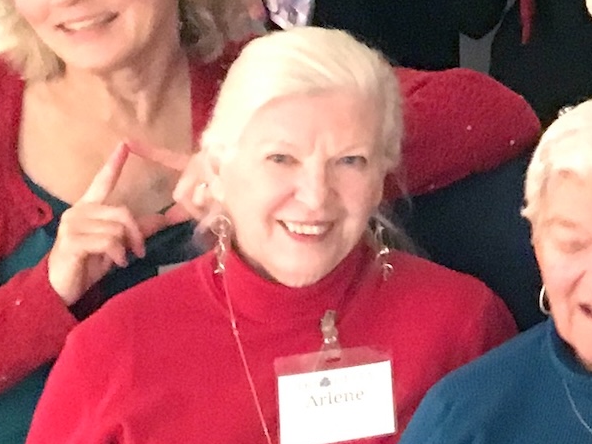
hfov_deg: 11.7
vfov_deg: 10.0
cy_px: 3
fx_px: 2514
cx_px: 1280
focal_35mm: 147
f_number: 2.2
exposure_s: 1/15
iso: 400
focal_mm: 4.15
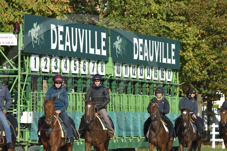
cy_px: 99
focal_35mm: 287
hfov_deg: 7.2
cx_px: 80
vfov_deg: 4.8
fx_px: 1809
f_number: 10
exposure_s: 1/320
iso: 200
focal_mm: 200
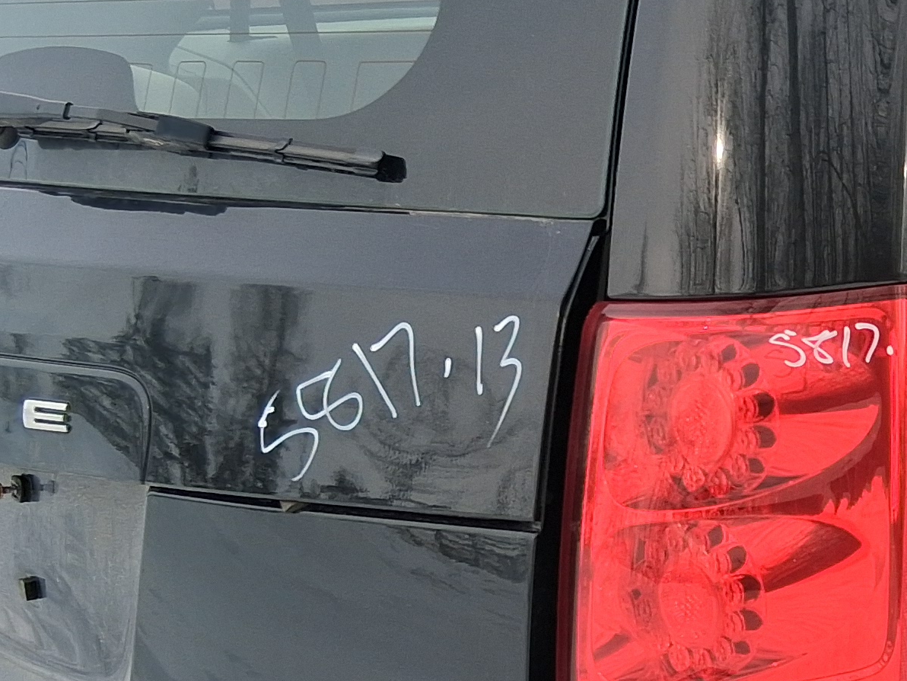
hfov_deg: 20.6
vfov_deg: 16.5
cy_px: 537
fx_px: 2332
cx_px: 1088
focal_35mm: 89
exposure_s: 1/489
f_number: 1.8
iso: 25
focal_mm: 3.98
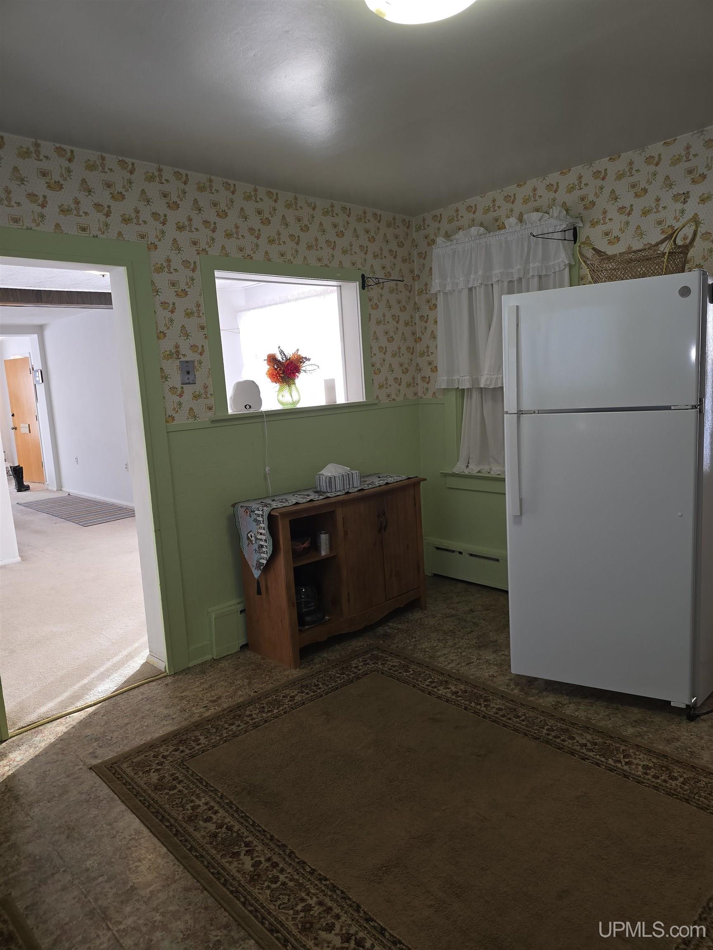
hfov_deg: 58.9
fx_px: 632
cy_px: 475
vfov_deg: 73.9
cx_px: 356
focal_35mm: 23
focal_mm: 6.3
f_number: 1.7
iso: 50
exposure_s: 1/60
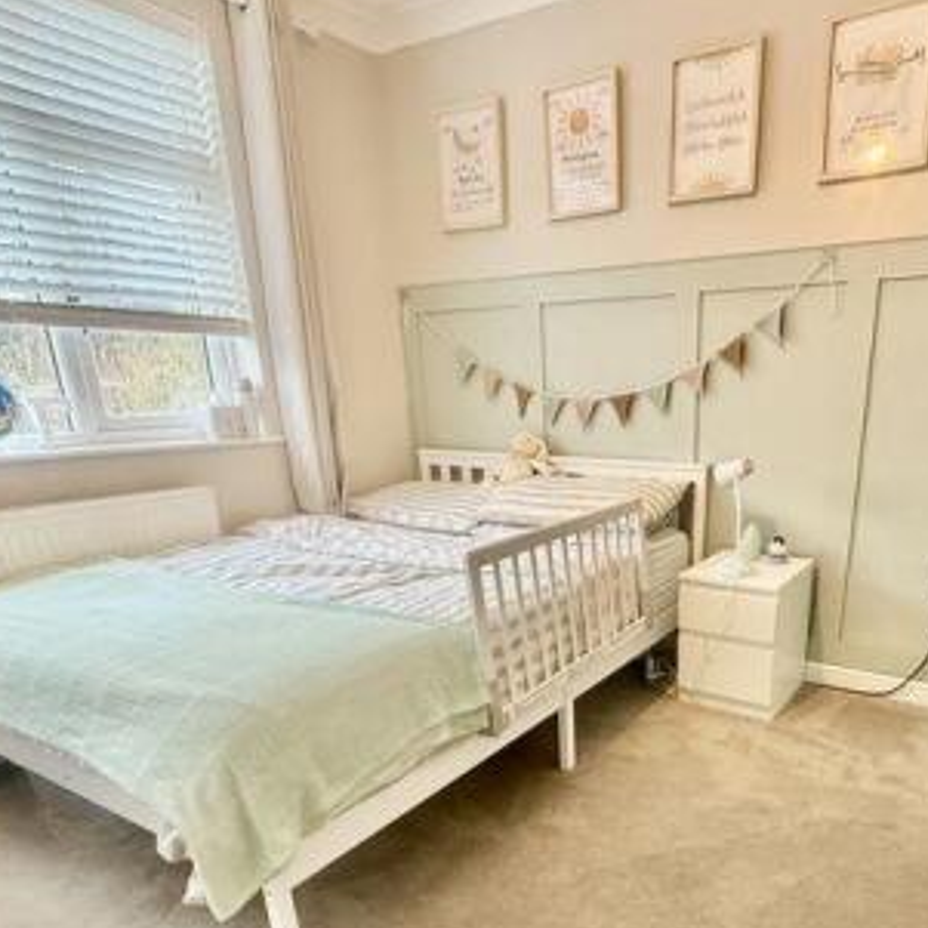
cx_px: 612
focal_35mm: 24
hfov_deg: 63.5
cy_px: 637
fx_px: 728
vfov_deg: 63.0
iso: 250
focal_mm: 2.22
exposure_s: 1/50
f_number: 2.2
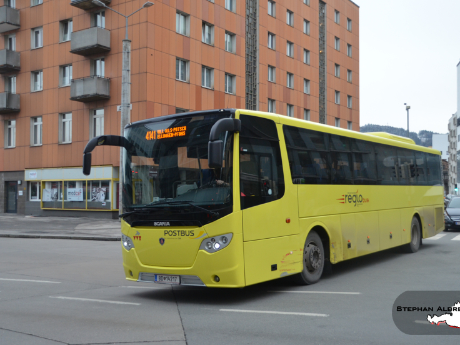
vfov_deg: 34.7
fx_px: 552
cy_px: 175
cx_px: 239
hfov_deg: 45.2
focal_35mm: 42
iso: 800
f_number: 4
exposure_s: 1/640
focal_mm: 25
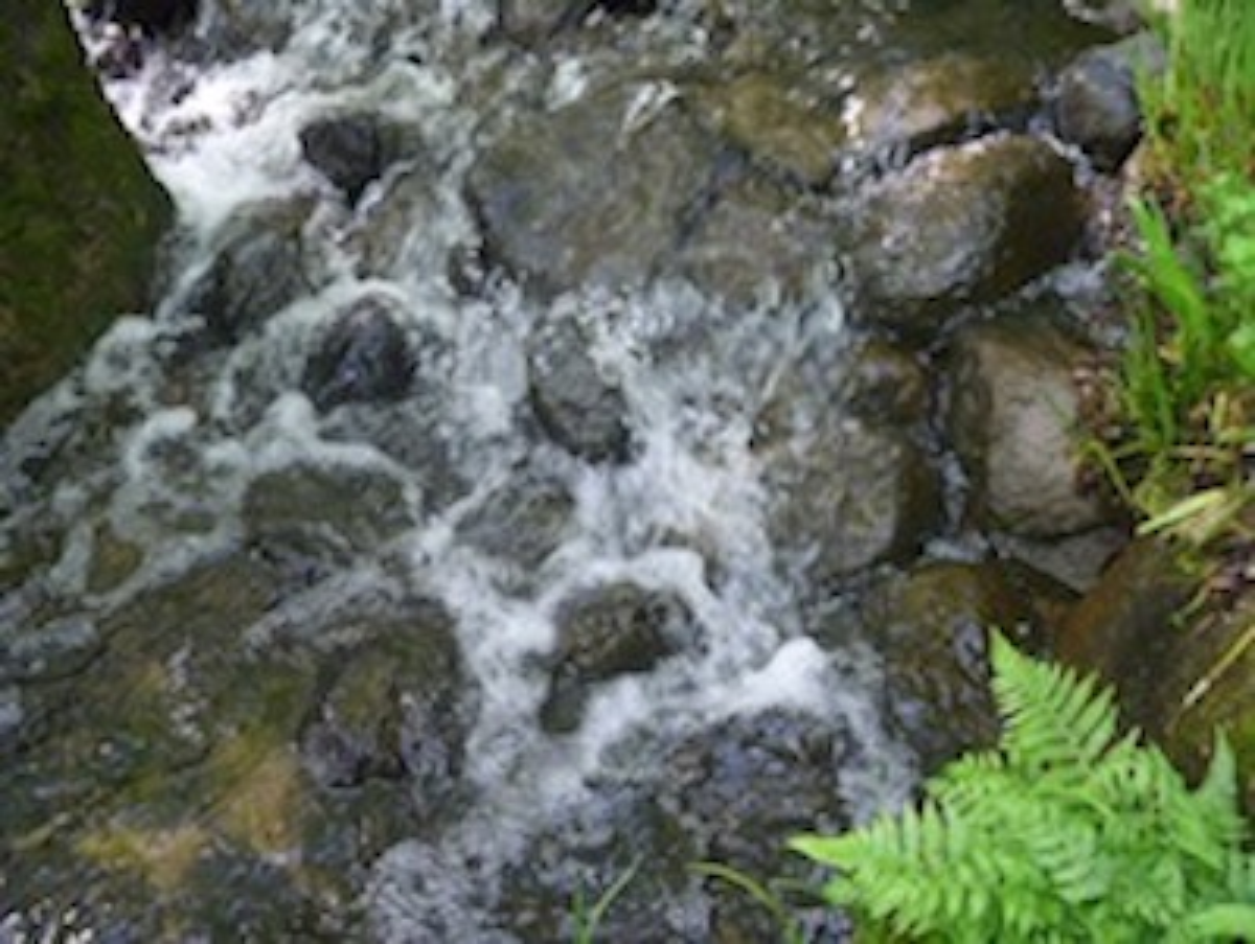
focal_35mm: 35
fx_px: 1270
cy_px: 472
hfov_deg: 52.6
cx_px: 628
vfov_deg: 40.8
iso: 400
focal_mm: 6.3
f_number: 3.5
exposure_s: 1/125
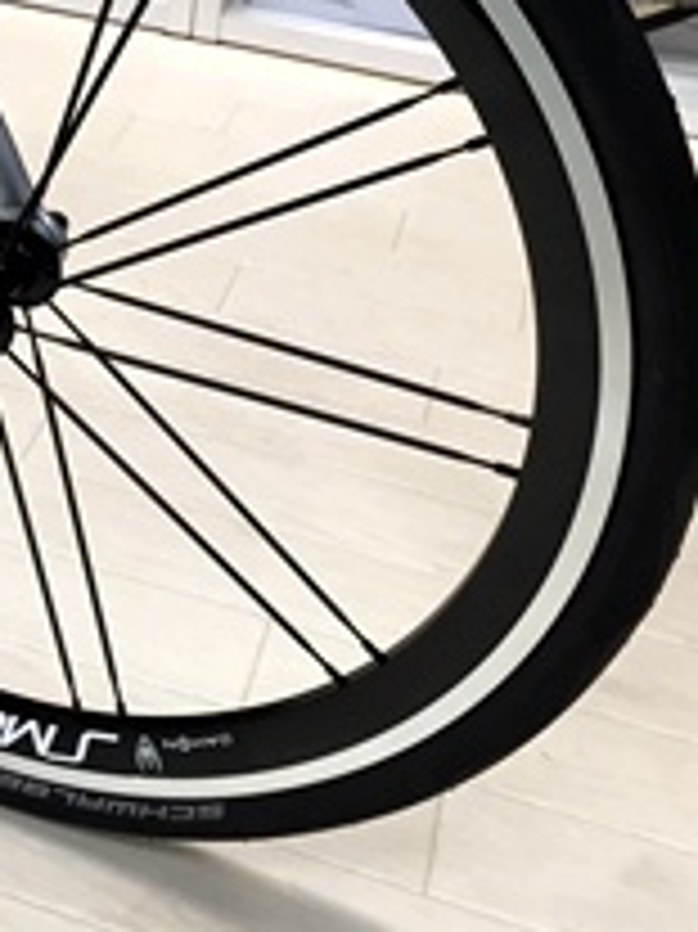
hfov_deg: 25.5
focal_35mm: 56
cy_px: 131
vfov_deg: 33.0
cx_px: 113
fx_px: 1507
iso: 50
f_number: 2.2
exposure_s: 1/33
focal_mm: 4.15
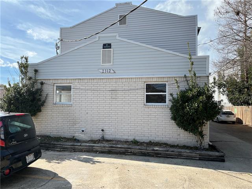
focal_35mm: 26
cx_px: 126
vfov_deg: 53.1
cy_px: 94
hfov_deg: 67.3
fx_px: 189
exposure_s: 1/2967
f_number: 1.6
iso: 50
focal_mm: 5.1
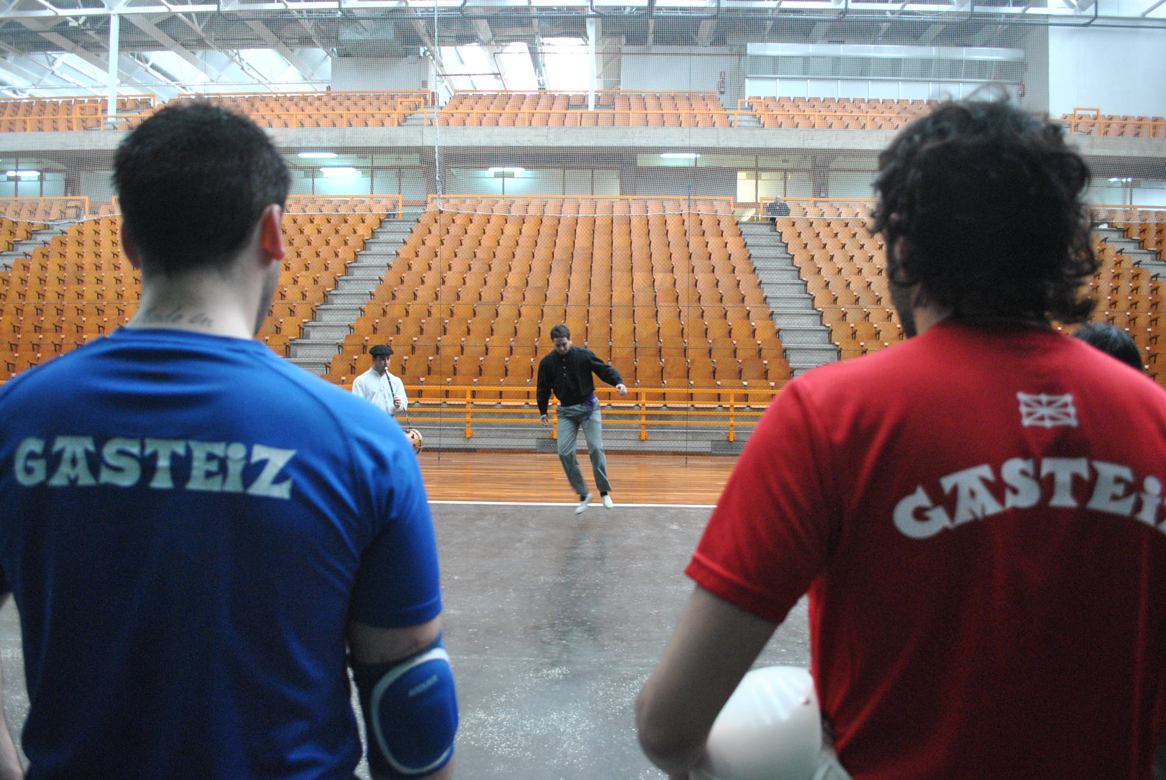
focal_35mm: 27
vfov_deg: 48.0
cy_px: 390
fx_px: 876
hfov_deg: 67.3
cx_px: 583
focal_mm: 18
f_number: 3.5
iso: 800
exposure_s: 1/50
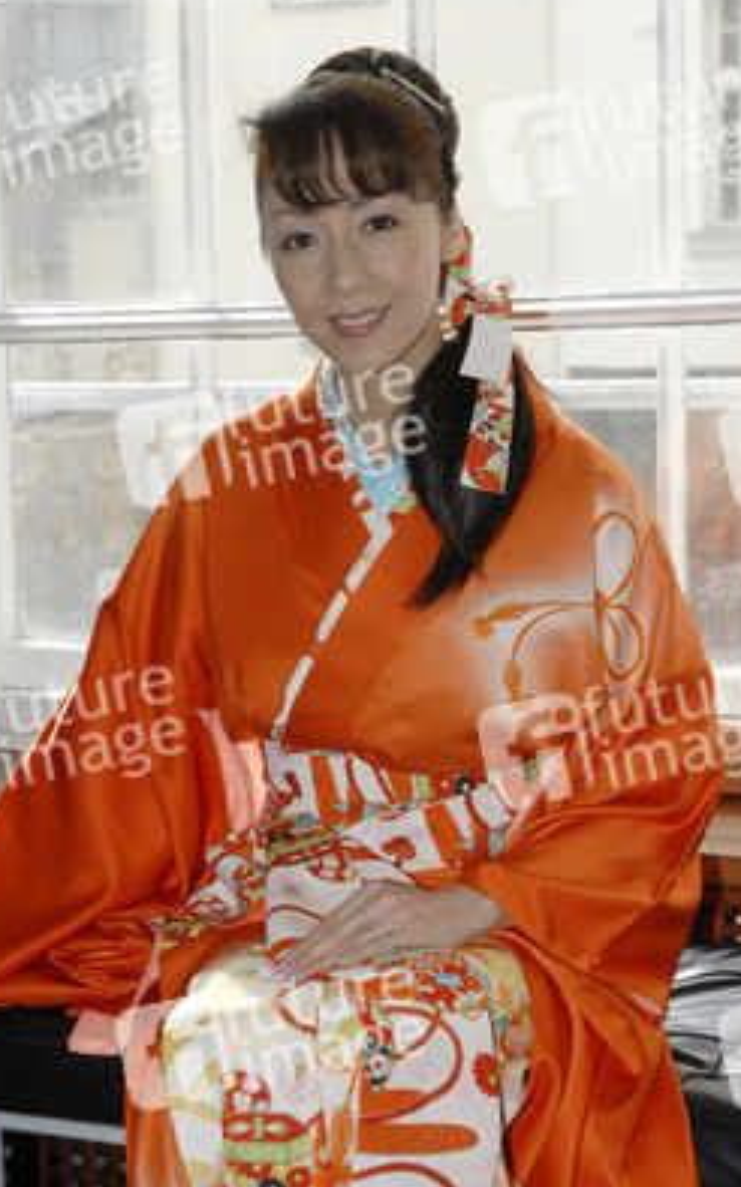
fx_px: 2765
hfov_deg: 15.3
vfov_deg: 24.2
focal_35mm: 86
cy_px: 587
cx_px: 361
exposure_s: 1/200
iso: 500
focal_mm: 55
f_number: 8
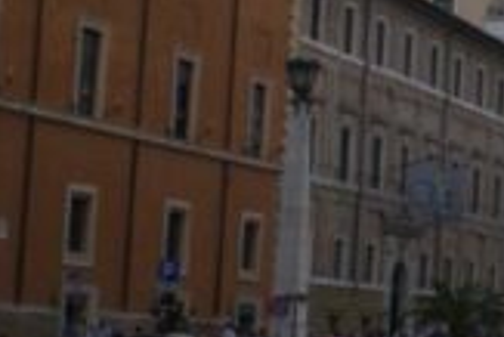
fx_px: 2172
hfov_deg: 12.1
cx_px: 915
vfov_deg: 8.9
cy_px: 165
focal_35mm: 155
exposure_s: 1/125
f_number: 9
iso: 100
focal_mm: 28
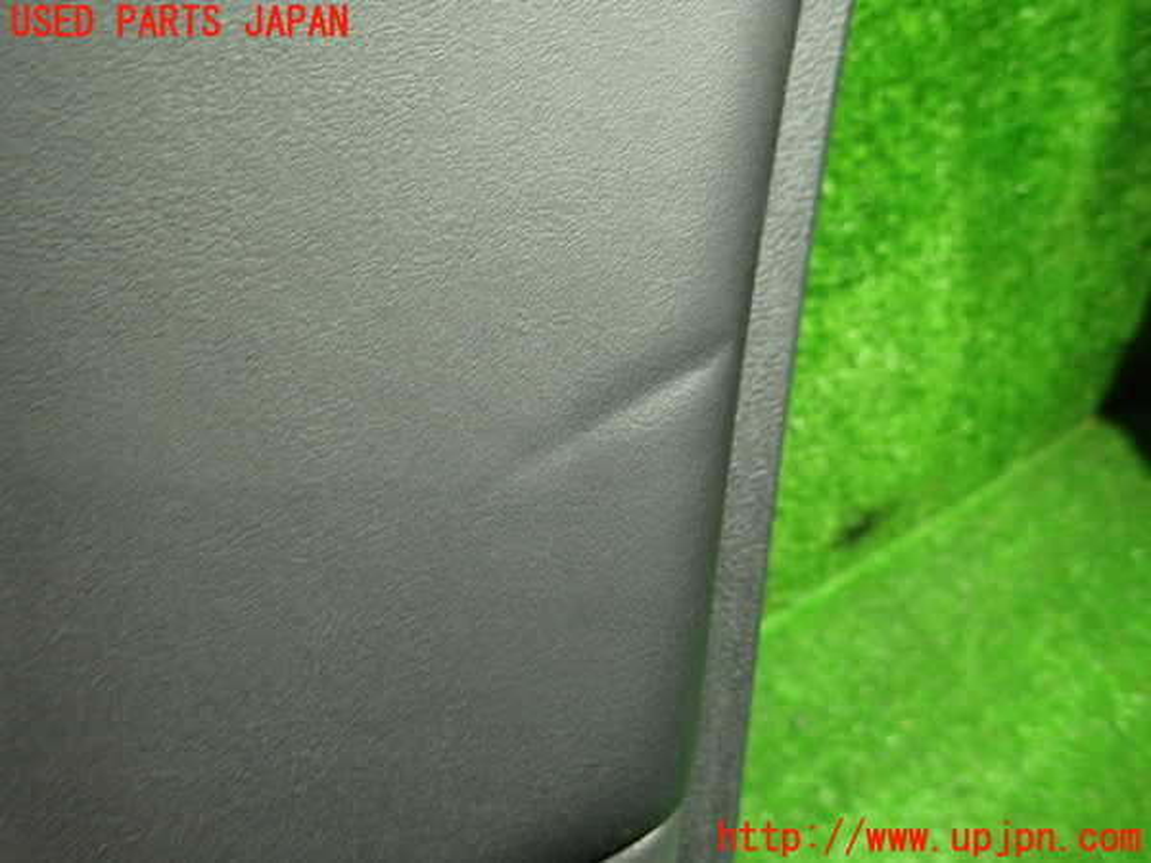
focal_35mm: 25
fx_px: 831
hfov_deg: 69.4
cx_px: 576
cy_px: 432
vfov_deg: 54.9
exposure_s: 1/30
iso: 500
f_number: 2
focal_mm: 4.5
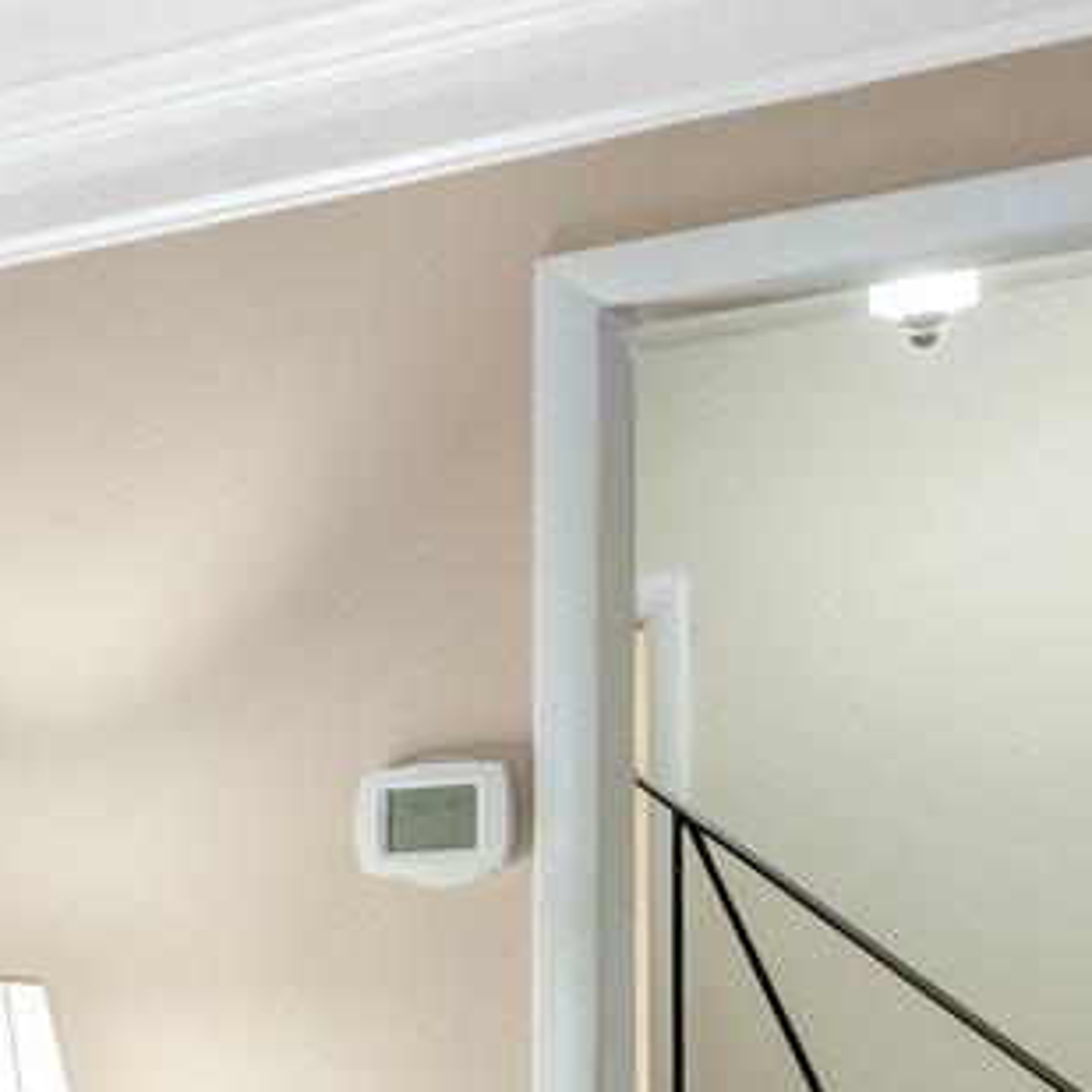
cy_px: 1249
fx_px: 3212
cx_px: -1364
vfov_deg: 18.4
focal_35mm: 90
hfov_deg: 14.4
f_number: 8
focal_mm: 16
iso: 1250
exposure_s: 1/10
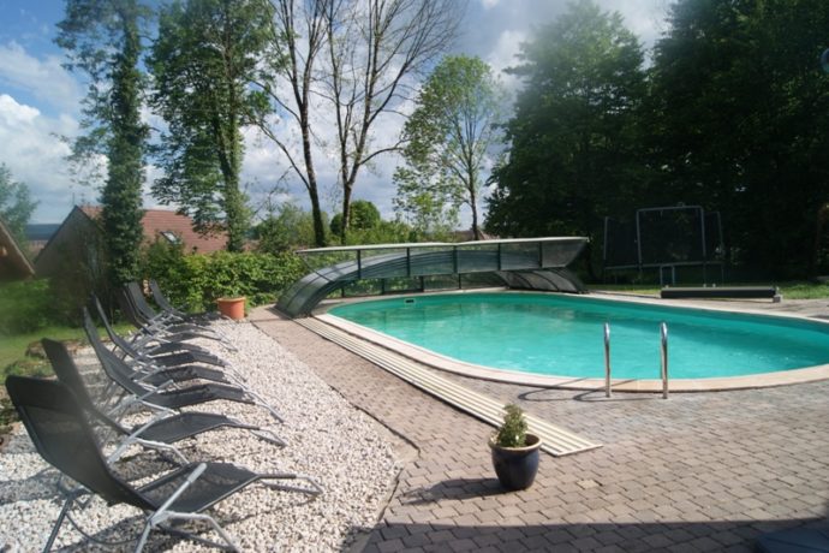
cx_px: 414
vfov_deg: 47.9
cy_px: 276
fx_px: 622
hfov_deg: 67.4
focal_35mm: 27
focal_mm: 18
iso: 100
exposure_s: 1/160
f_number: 10
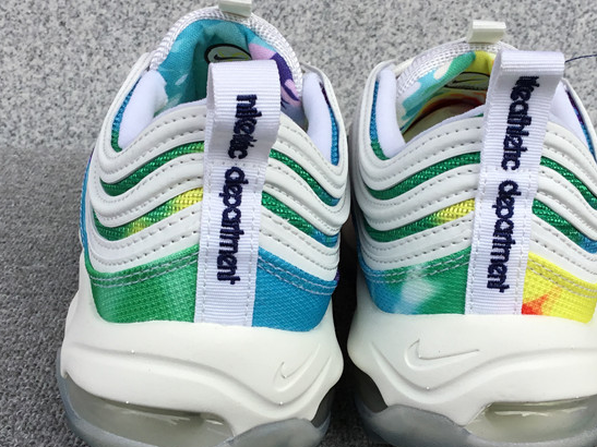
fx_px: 879
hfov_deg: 37.5
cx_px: 313
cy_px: 237
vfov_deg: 28.5
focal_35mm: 51
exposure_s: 1/506
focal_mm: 3.3
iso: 25
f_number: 2.4
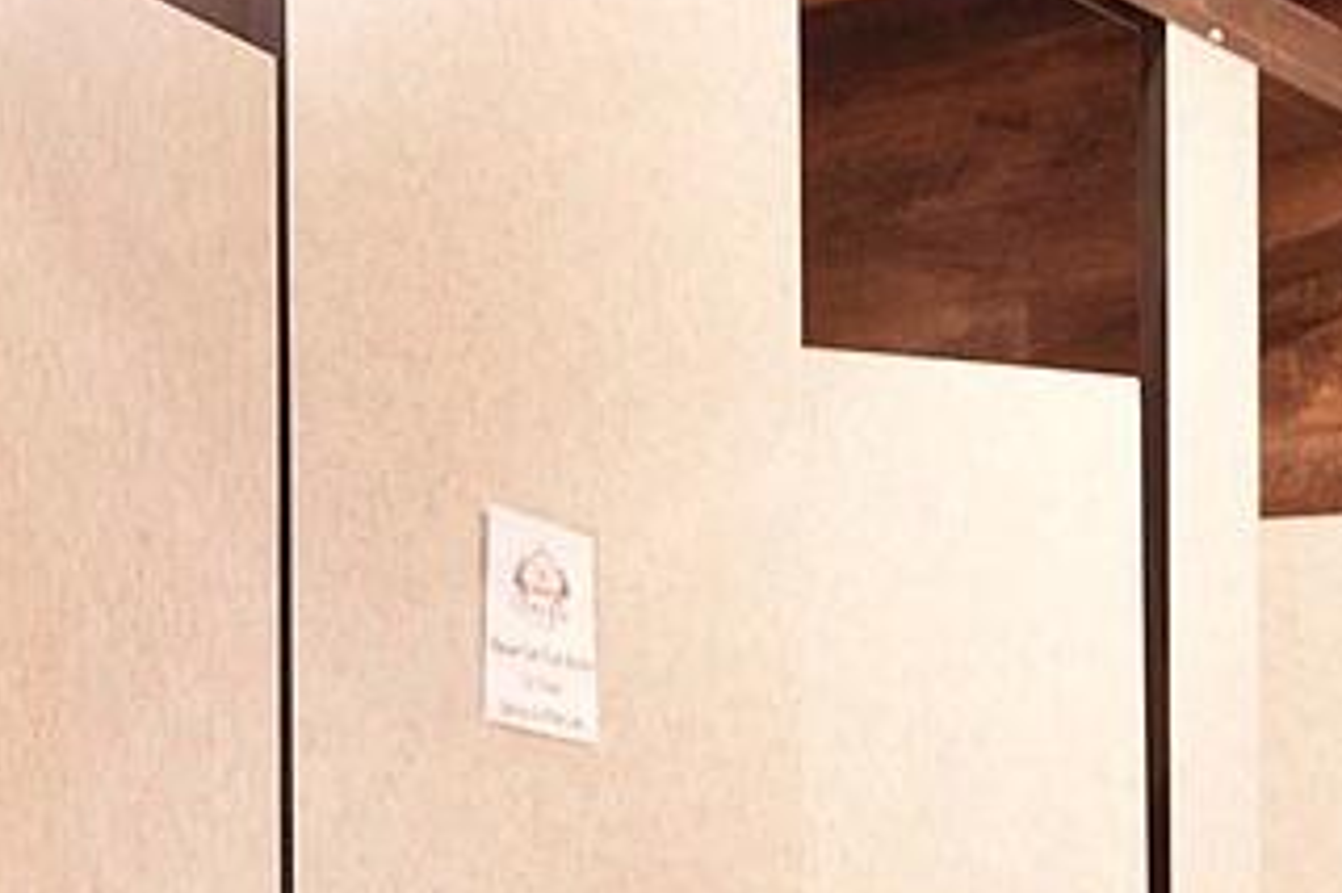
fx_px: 3726
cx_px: -1212
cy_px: 1254
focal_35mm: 100
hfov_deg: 16.4
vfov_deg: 13.1
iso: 200
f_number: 5.6
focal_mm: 16
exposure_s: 1/3
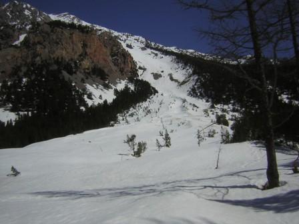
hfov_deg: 51.4
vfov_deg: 39.7
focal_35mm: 36
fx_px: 311
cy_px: 112
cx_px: 150
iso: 50
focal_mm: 4.7
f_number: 5.2
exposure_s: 1/1400
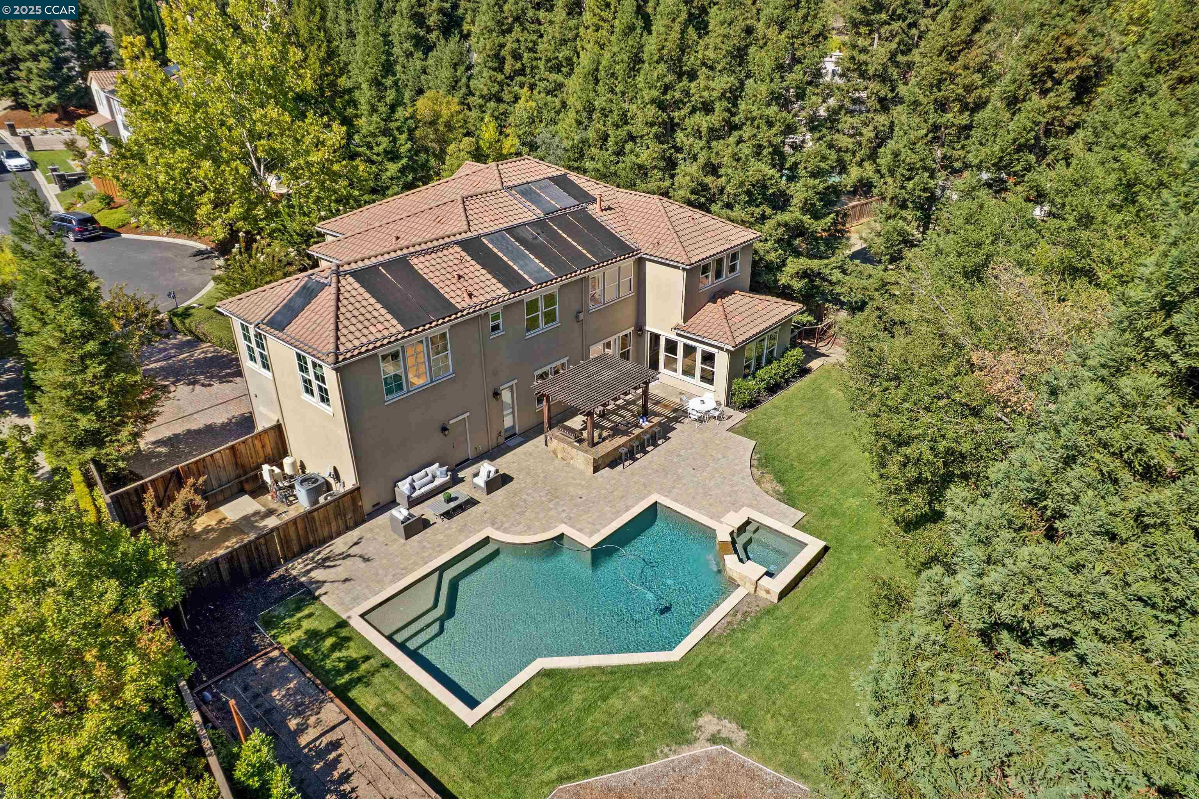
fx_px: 732
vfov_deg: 57.2
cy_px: 400
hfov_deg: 78.6
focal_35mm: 22
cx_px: 600
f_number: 2.8
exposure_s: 1/1250
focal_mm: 8.4
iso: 100
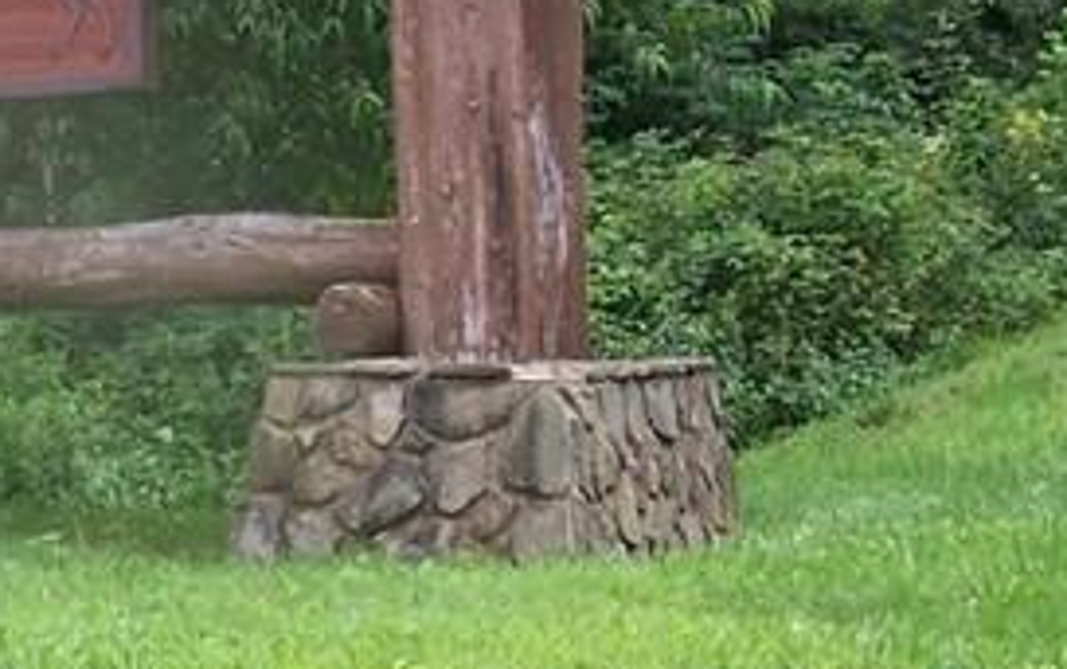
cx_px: -20
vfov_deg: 8.7
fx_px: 4394
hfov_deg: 13.6
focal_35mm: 151
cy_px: 290
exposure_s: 1/180
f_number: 2.8
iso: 80
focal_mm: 6.3
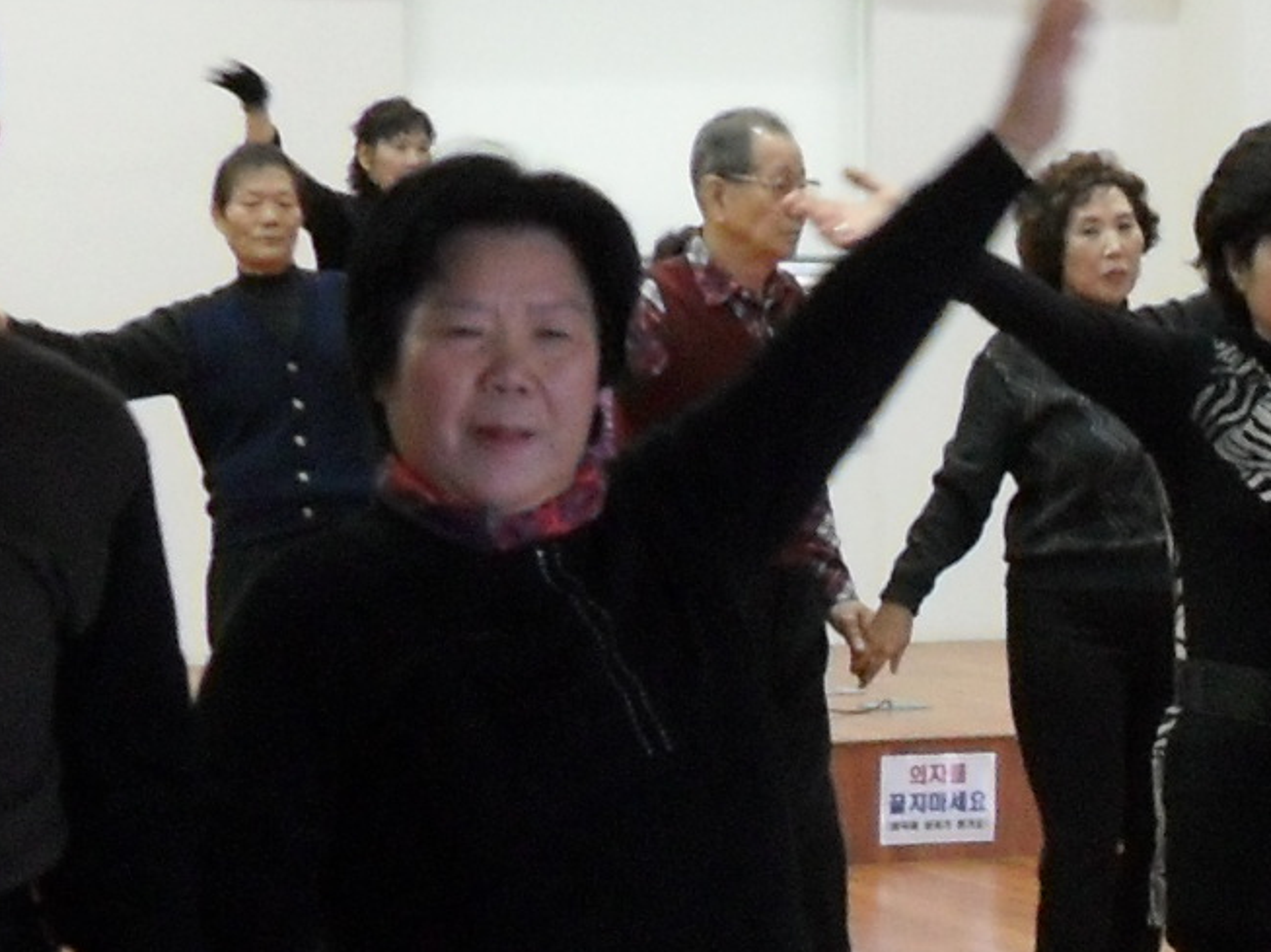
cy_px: 592
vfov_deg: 10.7
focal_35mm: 139
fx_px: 5101
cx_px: 1255
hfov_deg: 14.0
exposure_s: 1/45
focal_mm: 6.2
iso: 200
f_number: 2.8
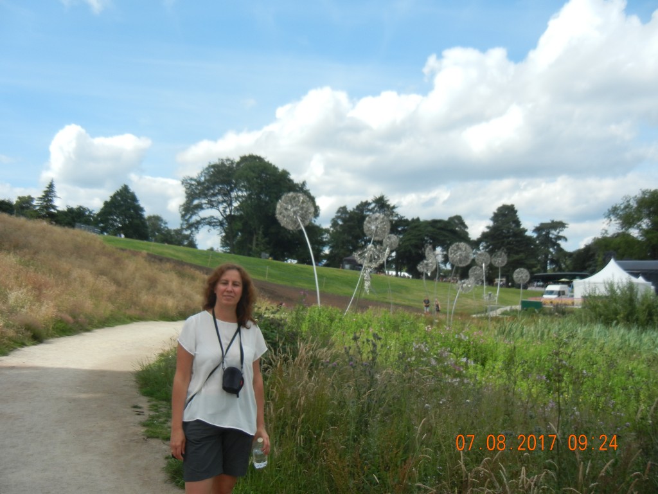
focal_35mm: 34
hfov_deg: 54.0
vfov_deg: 41.8
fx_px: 646
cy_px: 247
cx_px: 329
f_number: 7.2
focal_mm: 6.2
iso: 160
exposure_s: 1/330
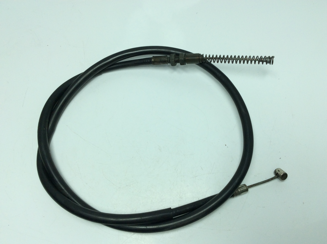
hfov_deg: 56.9
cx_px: 164
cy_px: 122
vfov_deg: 44.1
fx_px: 302
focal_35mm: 32
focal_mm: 3.3
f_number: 2.4
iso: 32
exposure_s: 1/572
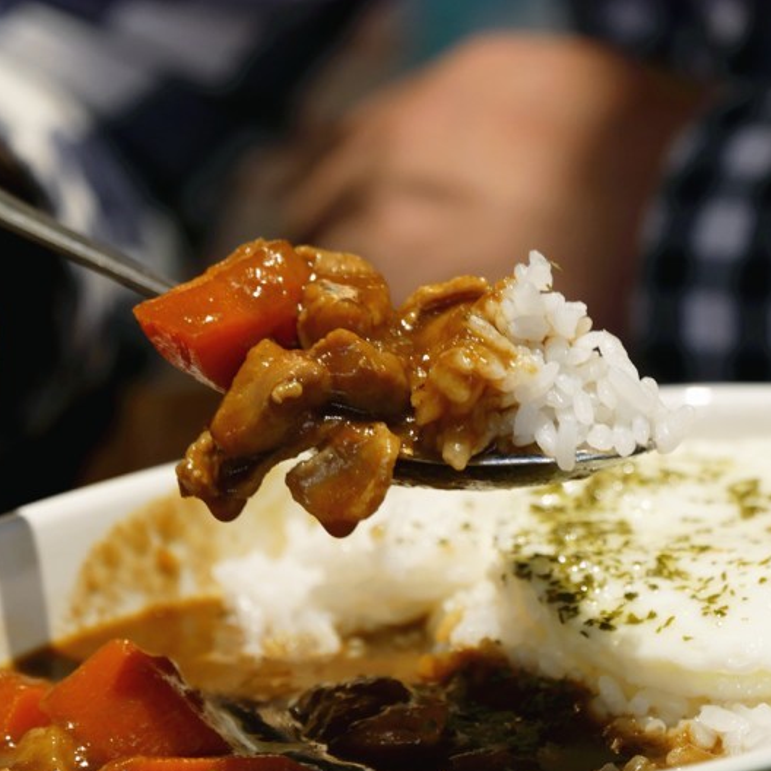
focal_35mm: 173
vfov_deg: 10.1
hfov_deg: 10.1
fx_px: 4359
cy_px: 386
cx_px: 440
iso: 640
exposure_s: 1/40
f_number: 5.4
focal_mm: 73
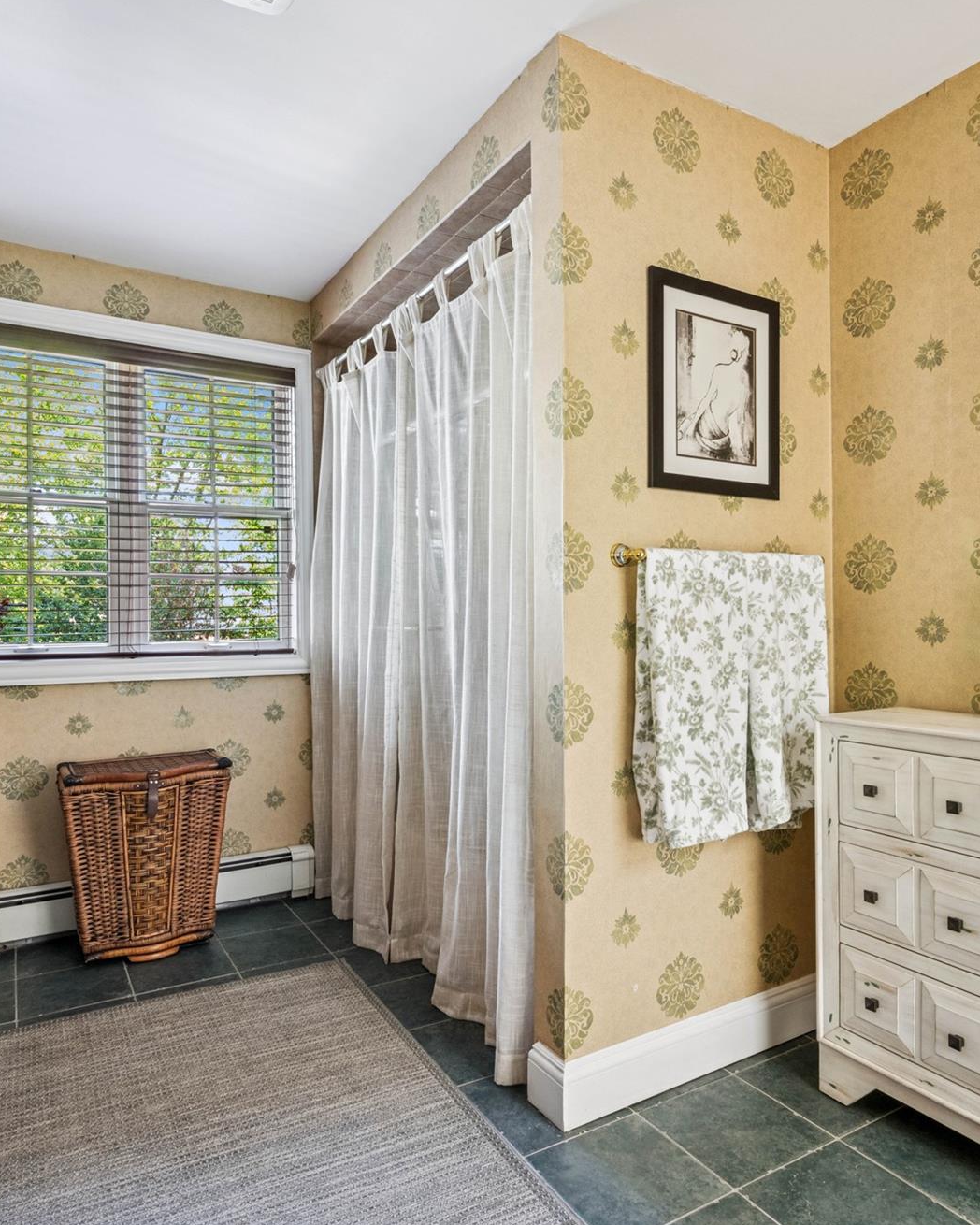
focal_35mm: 22
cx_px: 473
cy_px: 618
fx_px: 798
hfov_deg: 63.1
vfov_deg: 75.0
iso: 640
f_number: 14
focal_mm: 15
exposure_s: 1/2
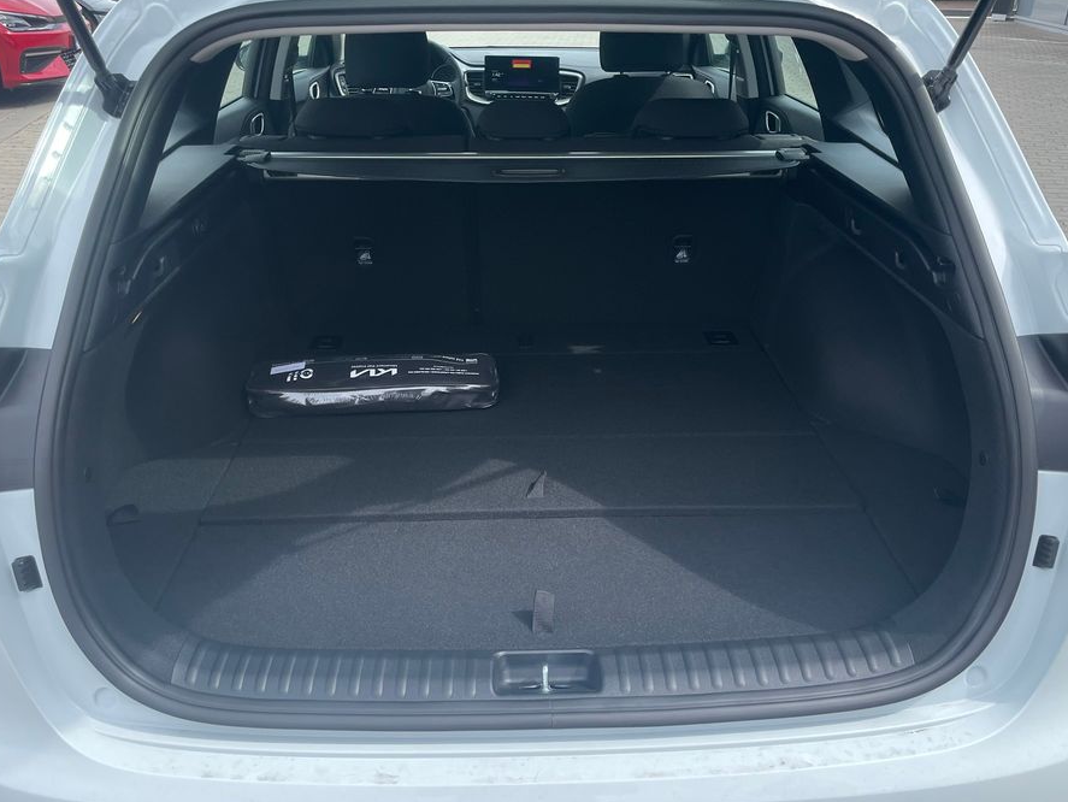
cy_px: 381
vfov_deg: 46.8
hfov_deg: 59.9
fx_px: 926
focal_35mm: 30
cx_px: 529
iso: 32
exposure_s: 1/1072
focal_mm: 4.2
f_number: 1.6
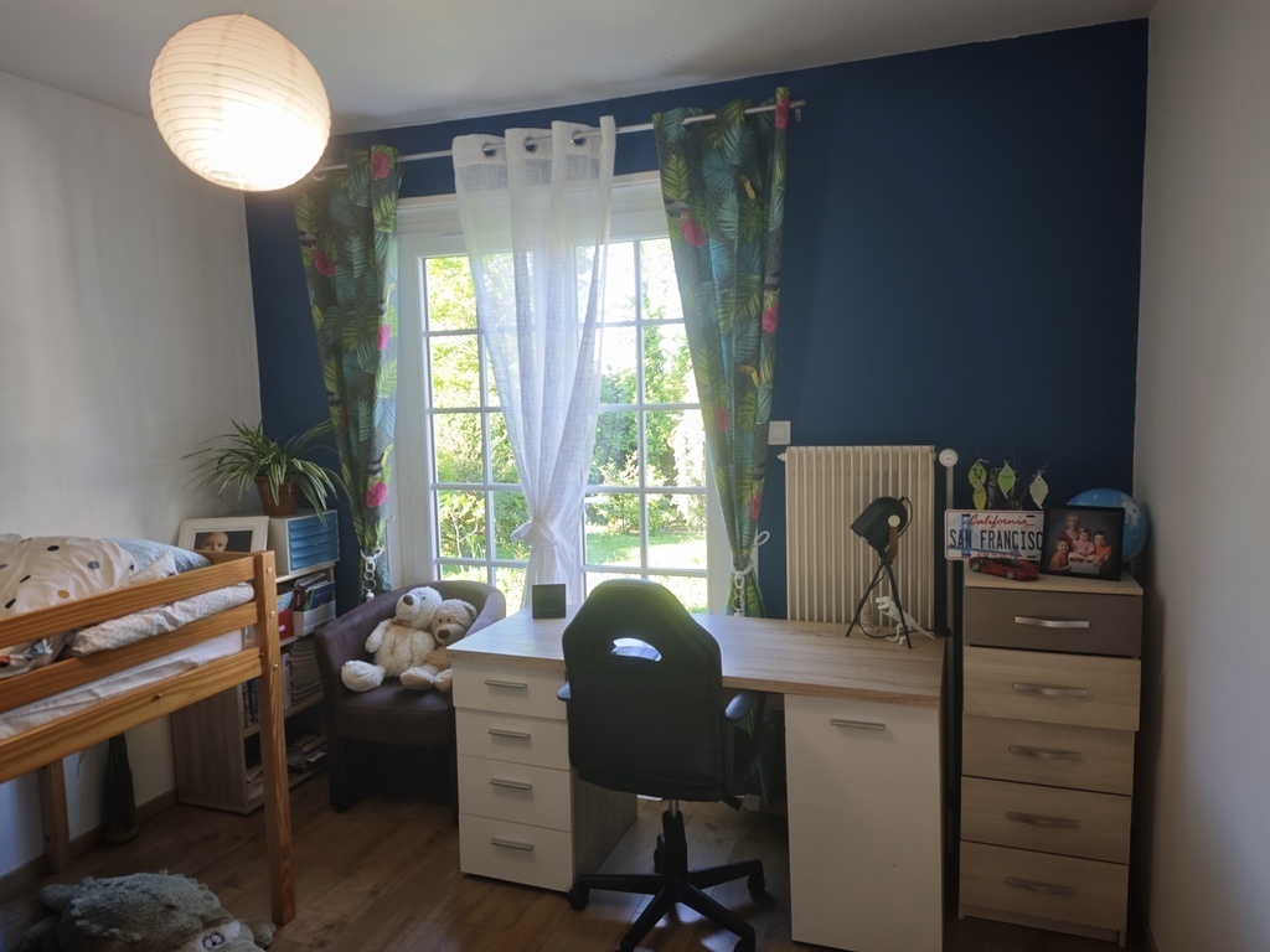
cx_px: 635
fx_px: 844
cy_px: 476
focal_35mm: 23
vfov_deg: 58.9
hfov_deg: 73.9
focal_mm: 6.55
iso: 80
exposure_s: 1/100
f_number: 1.6
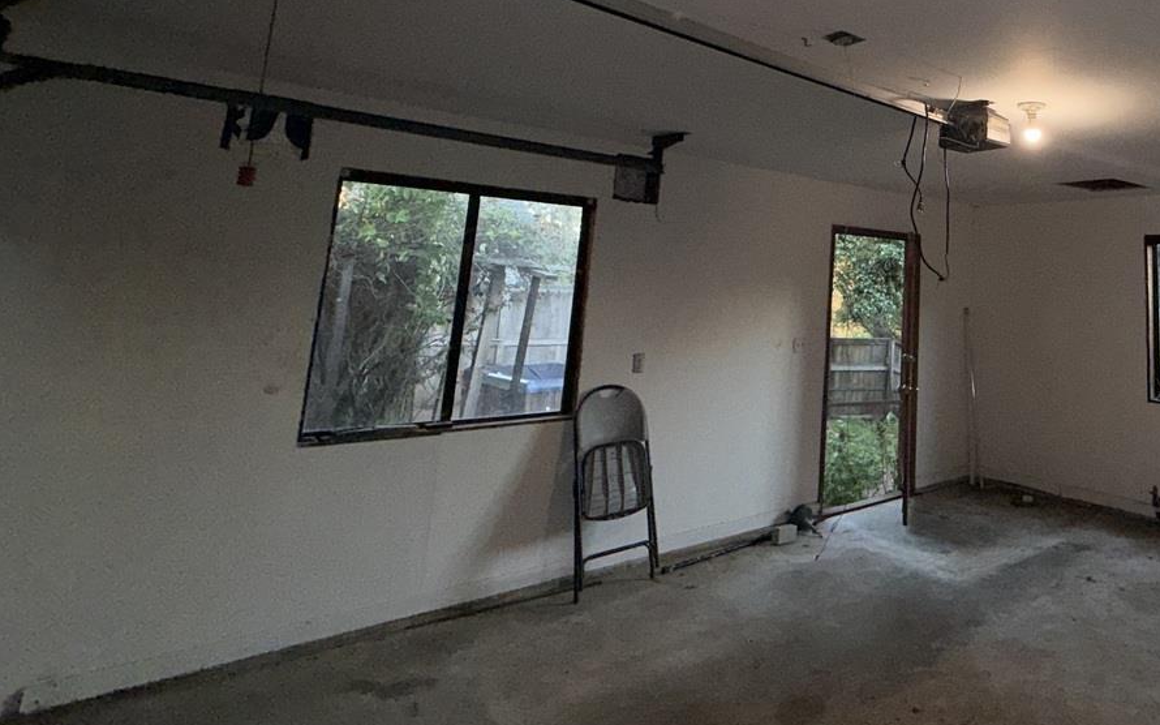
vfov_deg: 48.9
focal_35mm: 24
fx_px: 759
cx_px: 937
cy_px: 176
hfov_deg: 67.4
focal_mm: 2.22
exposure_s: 1/122
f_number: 2.2
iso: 50
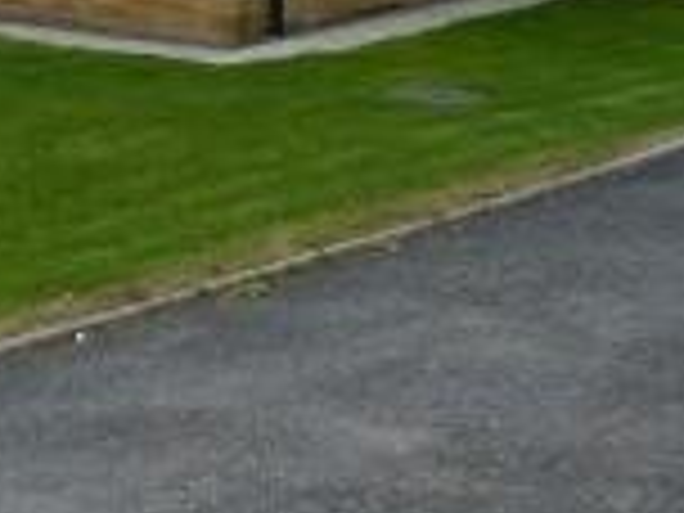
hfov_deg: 16.5
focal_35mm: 115
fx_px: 2272
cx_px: 808
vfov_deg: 11.9
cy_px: -412
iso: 100
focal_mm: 5.4
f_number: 4
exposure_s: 1/500
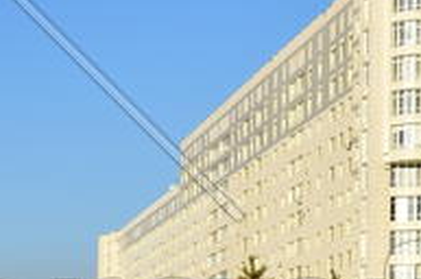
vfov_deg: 11.0
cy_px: 333
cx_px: 353
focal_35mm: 122
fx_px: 1424
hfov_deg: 16.7
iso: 100
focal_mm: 18
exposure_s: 1/160
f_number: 9
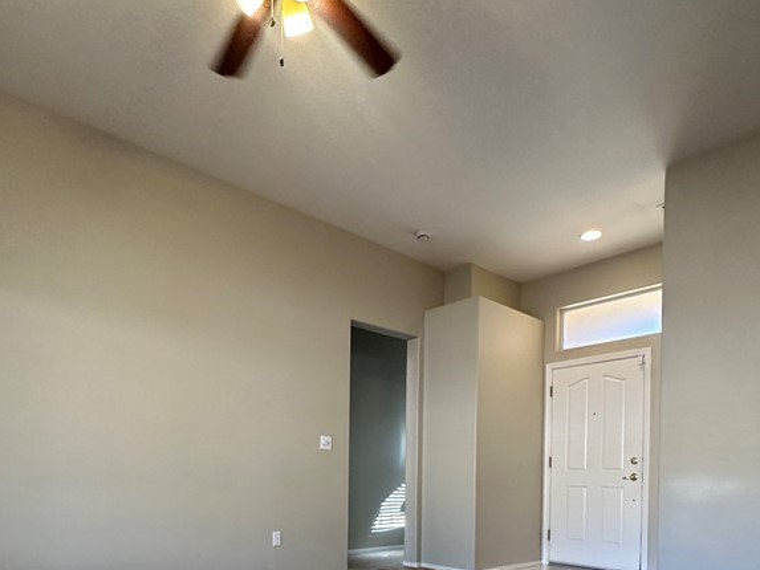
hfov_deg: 69.3
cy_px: 486
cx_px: 358
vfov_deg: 50.2
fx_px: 549
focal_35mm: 25
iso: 250
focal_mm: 2.22
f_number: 2.2
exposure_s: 1/120
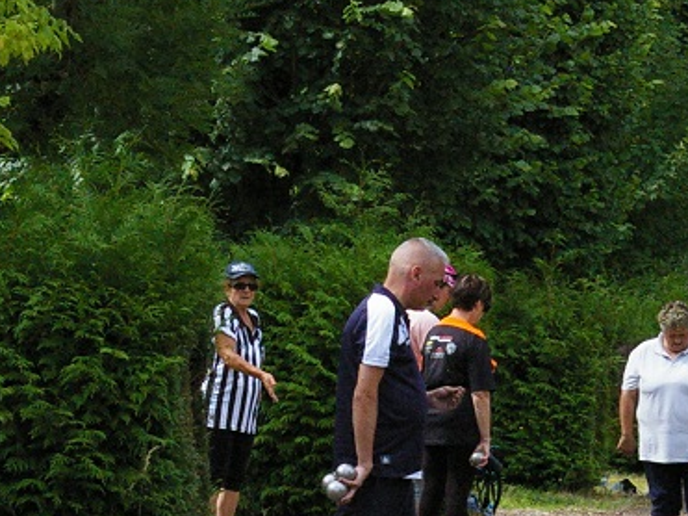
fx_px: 4649
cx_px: 462
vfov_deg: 6.3
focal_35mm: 234
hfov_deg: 8.5
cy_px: 657
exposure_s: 1/350
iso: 1600
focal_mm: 50
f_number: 13
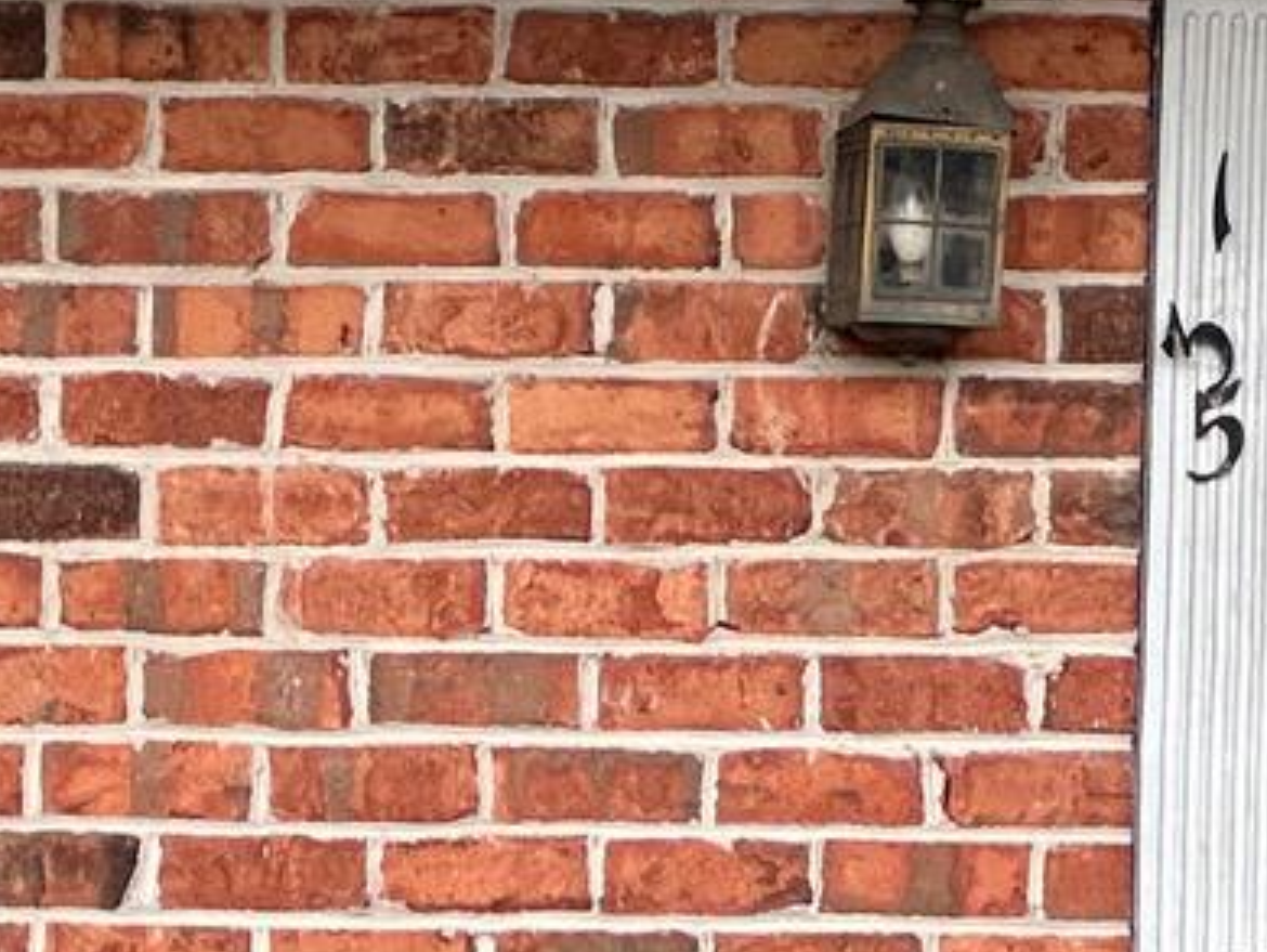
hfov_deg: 4.8
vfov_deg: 3.6
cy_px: 2209
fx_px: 14796
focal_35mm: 404
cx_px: -1361
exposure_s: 1/99
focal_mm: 9
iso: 32
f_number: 2.8
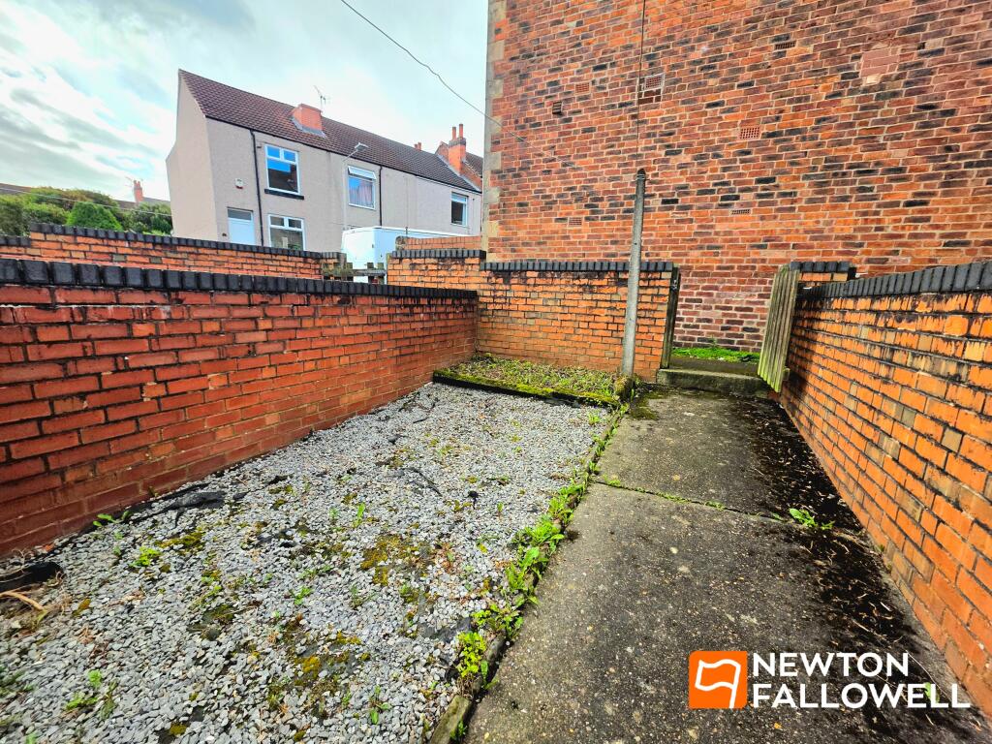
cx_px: 496
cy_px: 372
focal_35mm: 13
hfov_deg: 106.2
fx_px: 373
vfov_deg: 89.9
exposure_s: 1/1111
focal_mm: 2.2
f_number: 1.9
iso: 40
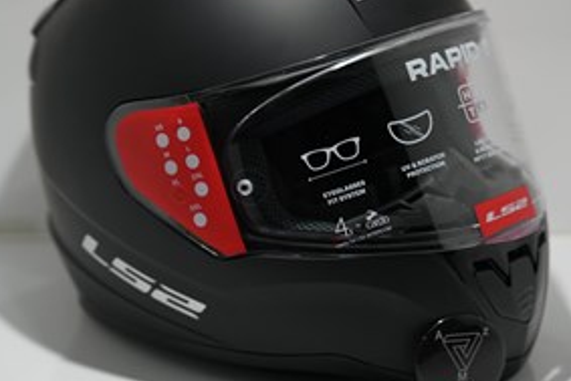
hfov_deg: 17.1
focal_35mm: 120
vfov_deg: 11.4
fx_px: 1904
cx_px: 282
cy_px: 150
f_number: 2.8
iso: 1600
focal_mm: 85
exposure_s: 1/8000
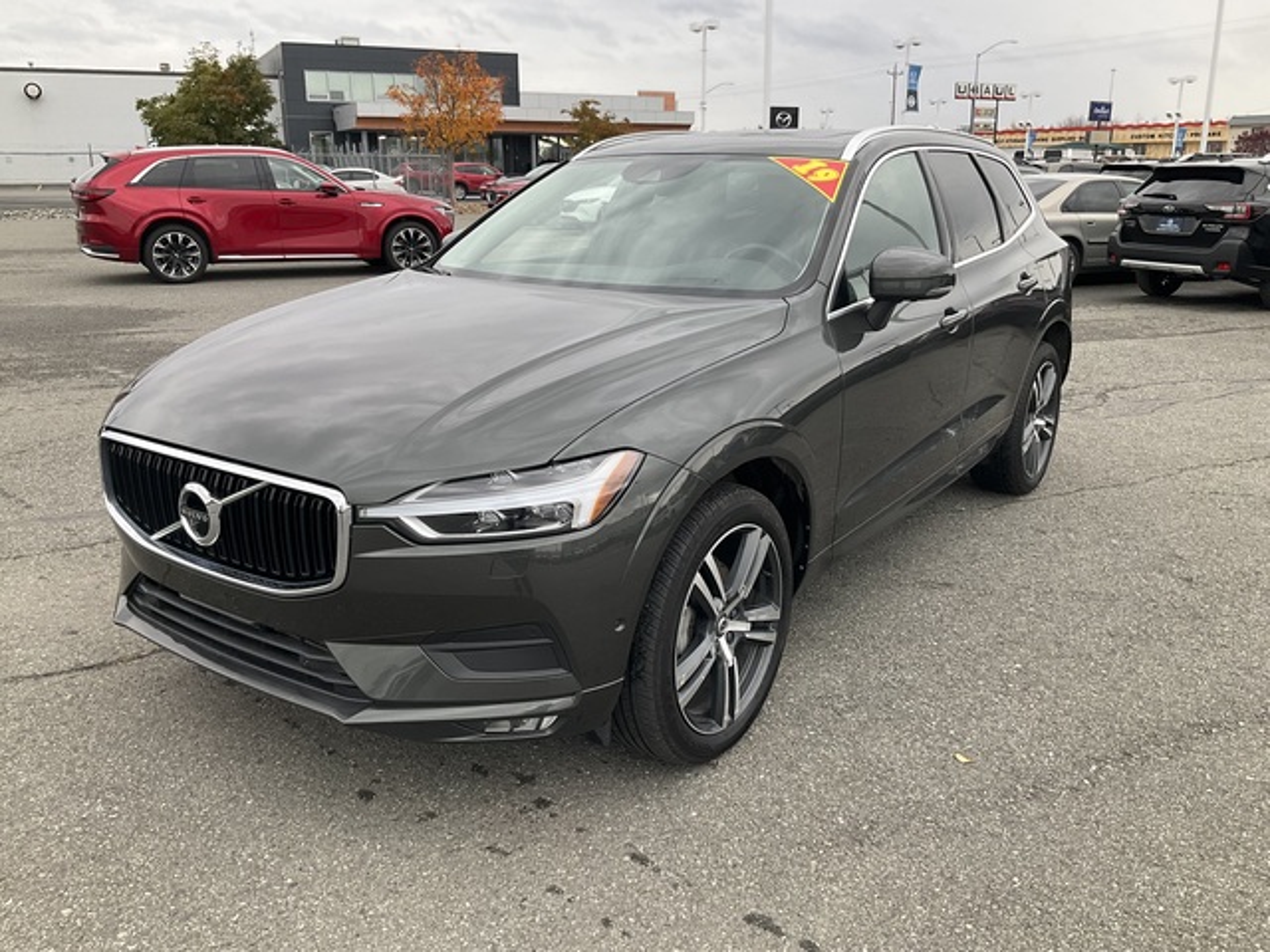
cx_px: 635
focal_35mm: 29
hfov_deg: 61.7
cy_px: 476
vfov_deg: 48.2
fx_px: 1064
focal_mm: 3
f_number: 1.8
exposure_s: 1/122
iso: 32
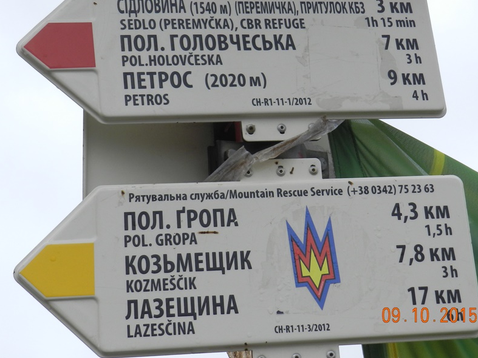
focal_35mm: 69
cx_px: 262
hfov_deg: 28.2
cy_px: 130
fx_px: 953
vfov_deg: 21.3
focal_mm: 9.4
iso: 160
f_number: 4.4
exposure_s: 1/1000
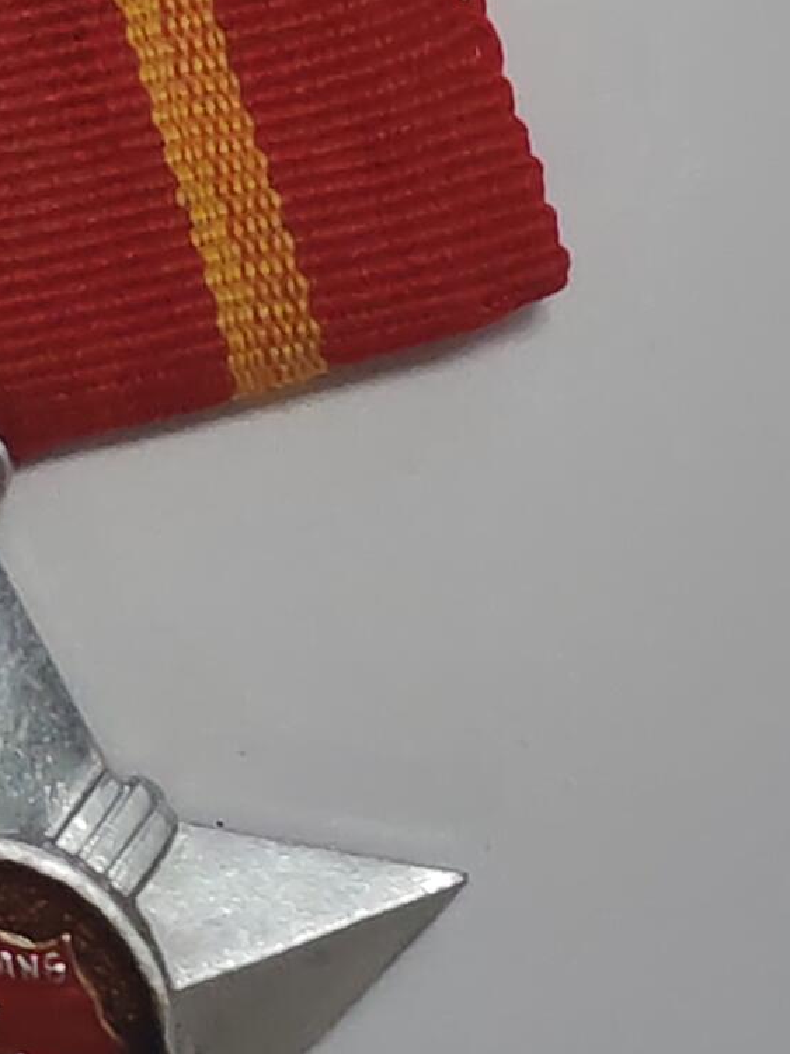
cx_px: -25
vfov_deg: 12.1
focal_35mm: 163
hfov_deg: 9.0
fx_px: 4961
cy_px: 262
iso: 640
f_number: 1.95
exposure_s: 1/50
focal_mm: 5.52
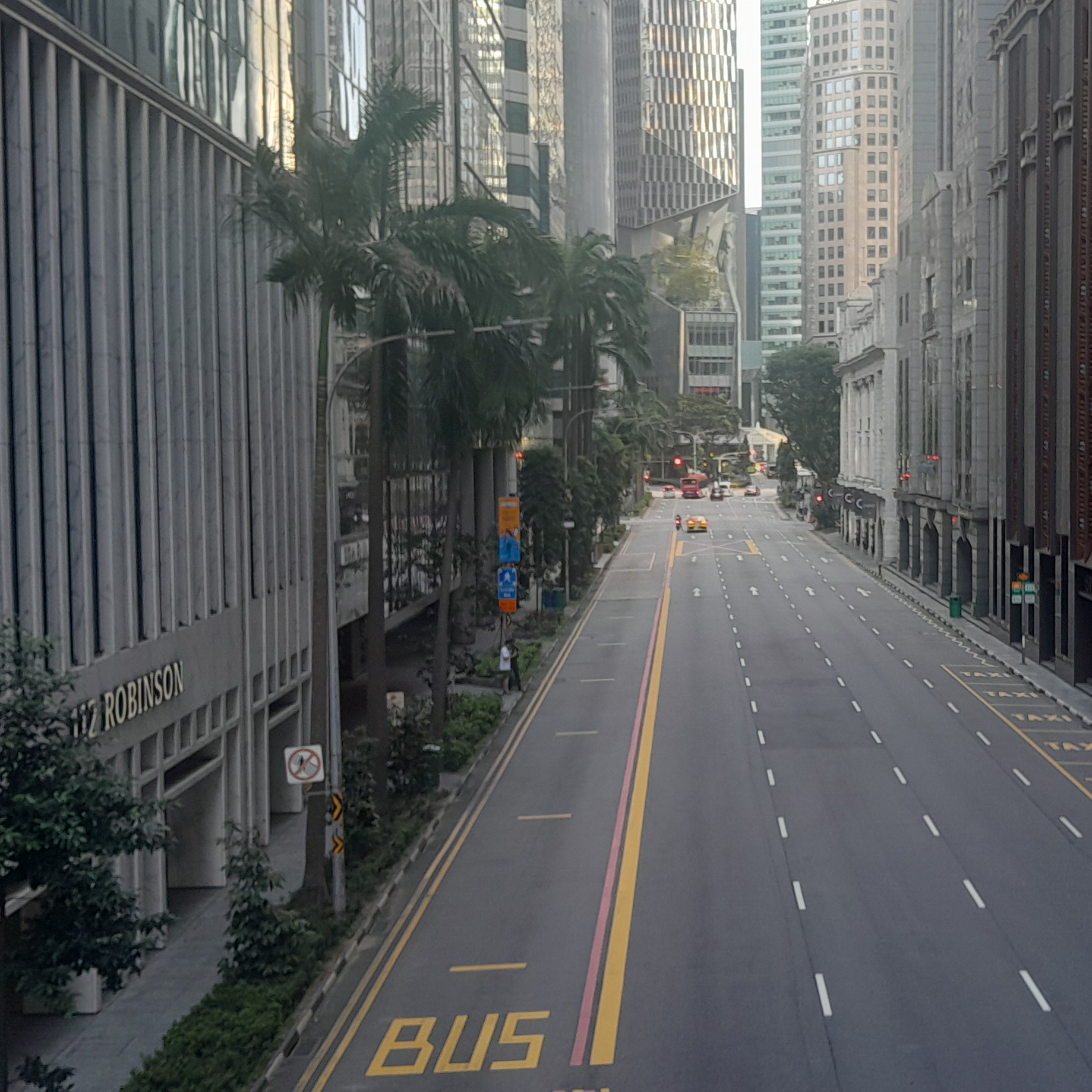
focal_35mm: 51
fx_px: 1820
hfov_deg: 32.6
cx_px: 844
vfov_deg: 33.4
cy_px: 515
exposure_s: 1/50
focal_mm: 3.98
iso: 40
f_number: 1.8
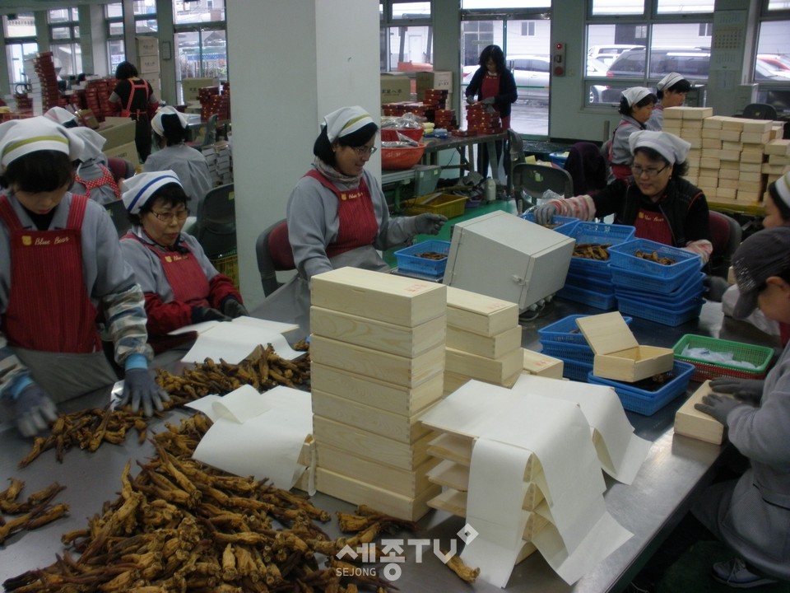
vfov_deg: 39.7
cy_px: 296
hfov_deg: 51.4
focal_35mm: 36
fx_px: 822
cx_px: 395
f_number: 3.5
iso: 160
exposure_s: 1/30
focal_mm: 6.3
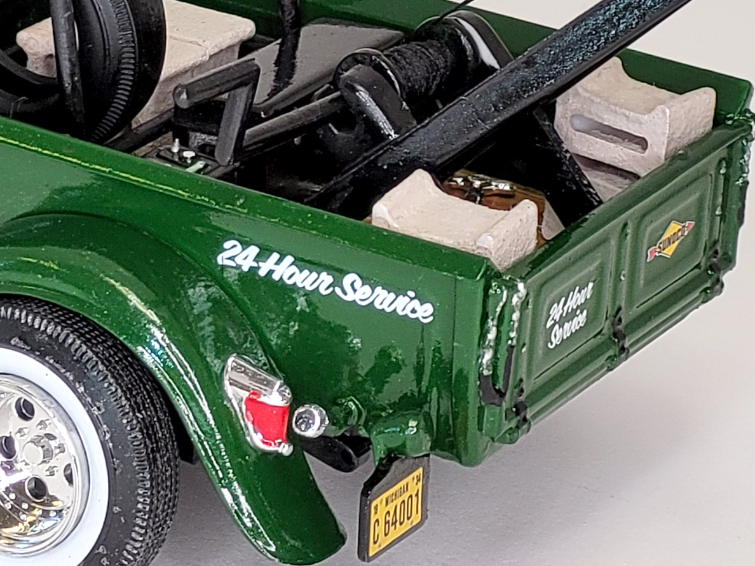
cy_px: 63
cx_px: -82
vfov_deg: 5.8
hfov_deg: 7.6
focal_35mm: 258
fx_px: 5627
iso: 32
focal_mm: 7.12
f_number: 2.4
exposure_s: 1/60
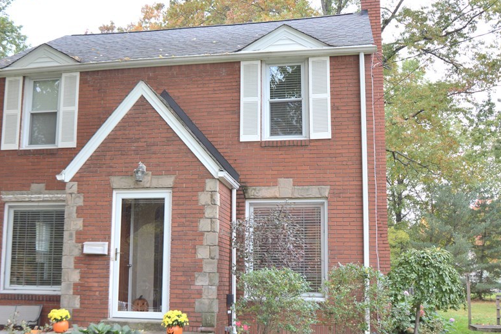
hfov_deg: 46.3
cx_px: 213
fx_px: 584
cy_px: 196
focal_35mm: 42
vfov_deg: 31.8
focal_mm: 20
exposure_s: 1/125
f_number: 5.6
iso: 400
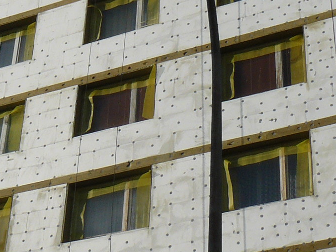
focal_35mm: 109
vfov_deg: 13.4
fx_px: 1058
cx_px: 2
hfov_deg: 17.6
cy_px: 8
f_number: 8
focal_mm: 6
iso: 100
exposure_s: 1/400
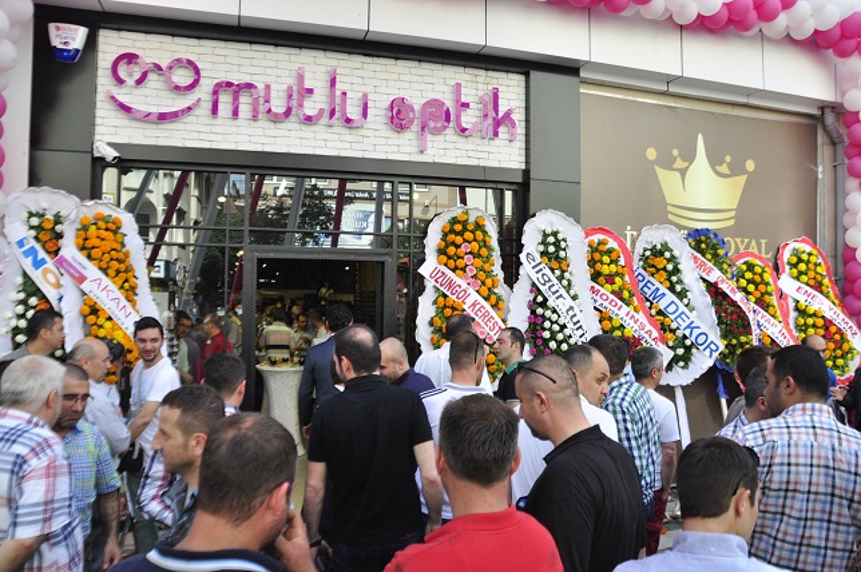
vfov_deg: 47.8
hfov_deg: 67.4
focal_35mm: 27
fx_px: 645
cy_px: 286
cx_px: 430
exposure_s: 1/200
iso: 500
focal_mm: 18
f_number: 4.5
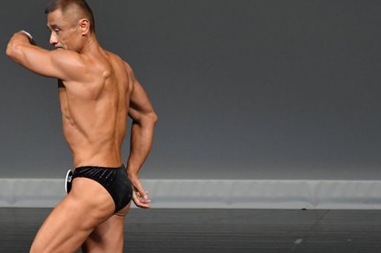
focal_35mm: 831
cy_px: 196
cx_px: 153
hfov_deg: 2.5
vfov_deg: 1.7
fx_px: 8784
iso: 4000
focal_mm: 300
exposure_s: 1/400
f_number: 5.6
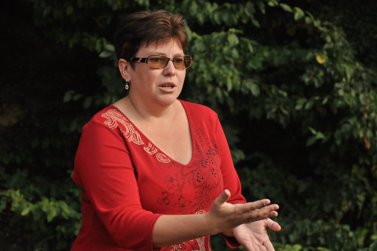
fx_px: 1443
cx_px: 188
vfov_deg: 9.9
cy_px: 126
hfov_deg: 14.9
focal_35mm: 138
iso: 1250
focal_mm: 92
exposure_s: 1/4000
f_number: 5.6
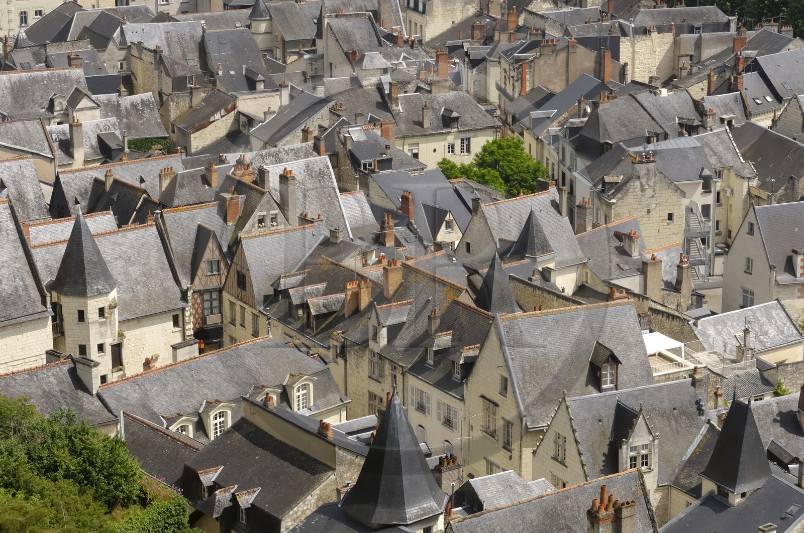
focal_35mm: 93
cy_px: 266
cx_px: 402
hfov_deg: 21.9
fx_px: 2074
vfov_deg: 14.7
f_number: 15
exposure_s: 1/160
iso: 250
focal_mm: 62
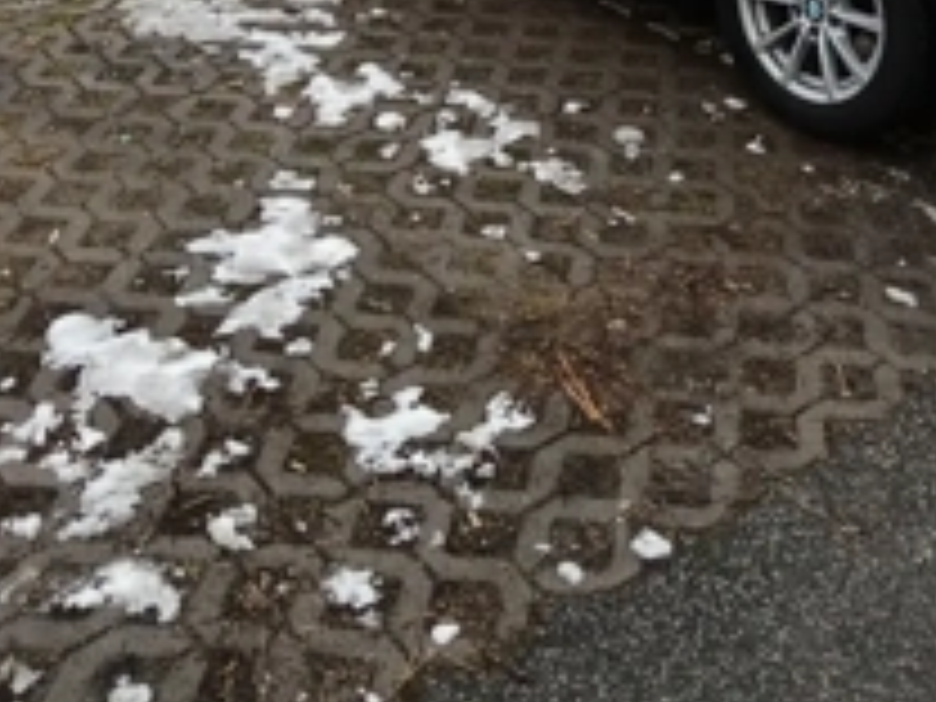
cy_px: -108
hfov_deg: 36.2
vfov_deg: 25.6
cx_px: 670
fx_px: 1406
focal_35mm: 52
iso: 240
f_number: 1.9
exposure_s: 1/120
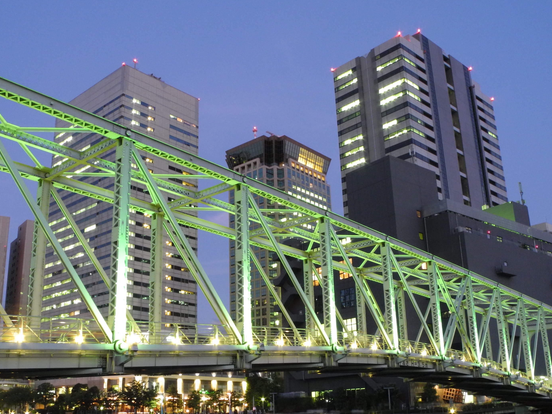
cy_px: 241
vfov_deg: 38.6
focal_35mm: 37
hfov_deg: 50.0
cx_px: 233
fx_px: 590
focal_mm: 6
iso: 400
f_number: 5.6
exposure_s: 1.6
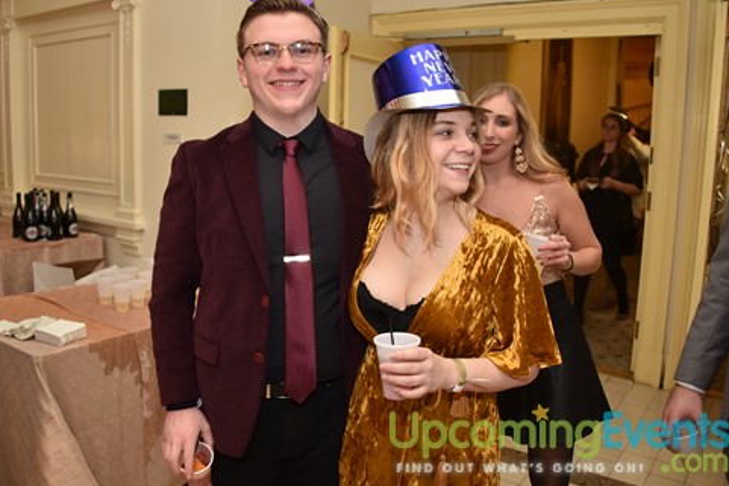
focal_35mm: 32
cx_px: 336
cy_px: 219
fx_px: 648
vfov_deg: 41.1
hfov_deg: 58.6
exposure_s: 1/60
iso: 1600
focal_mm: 28
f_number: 3.5
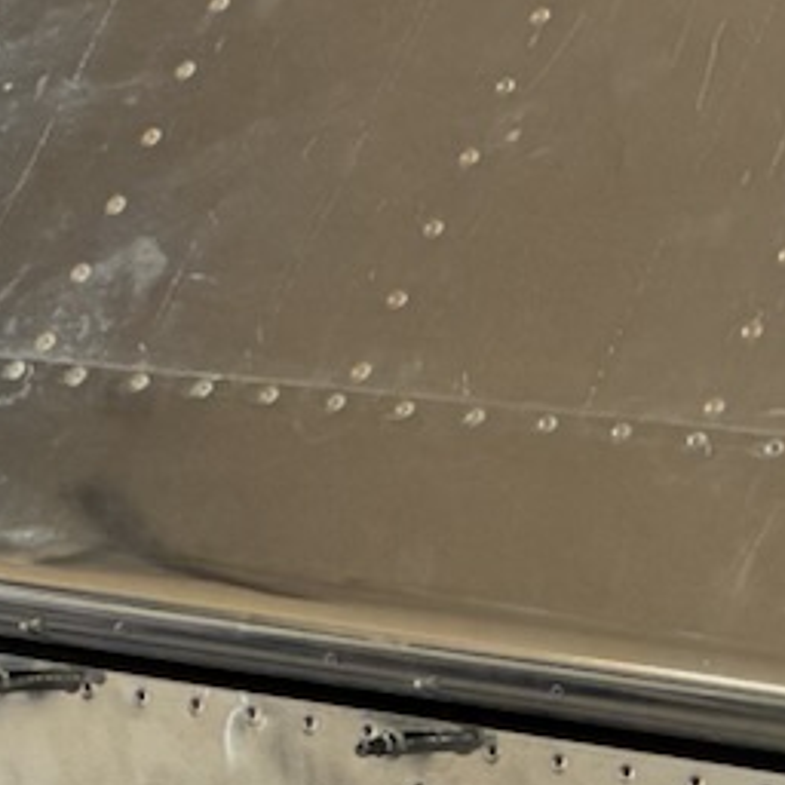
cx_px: -800
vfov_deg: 9.8
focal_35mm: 166
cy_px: 1582
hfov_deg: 9.8
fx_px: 4259
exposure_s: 1/194
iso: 64
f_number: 1.78
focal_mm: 6.76
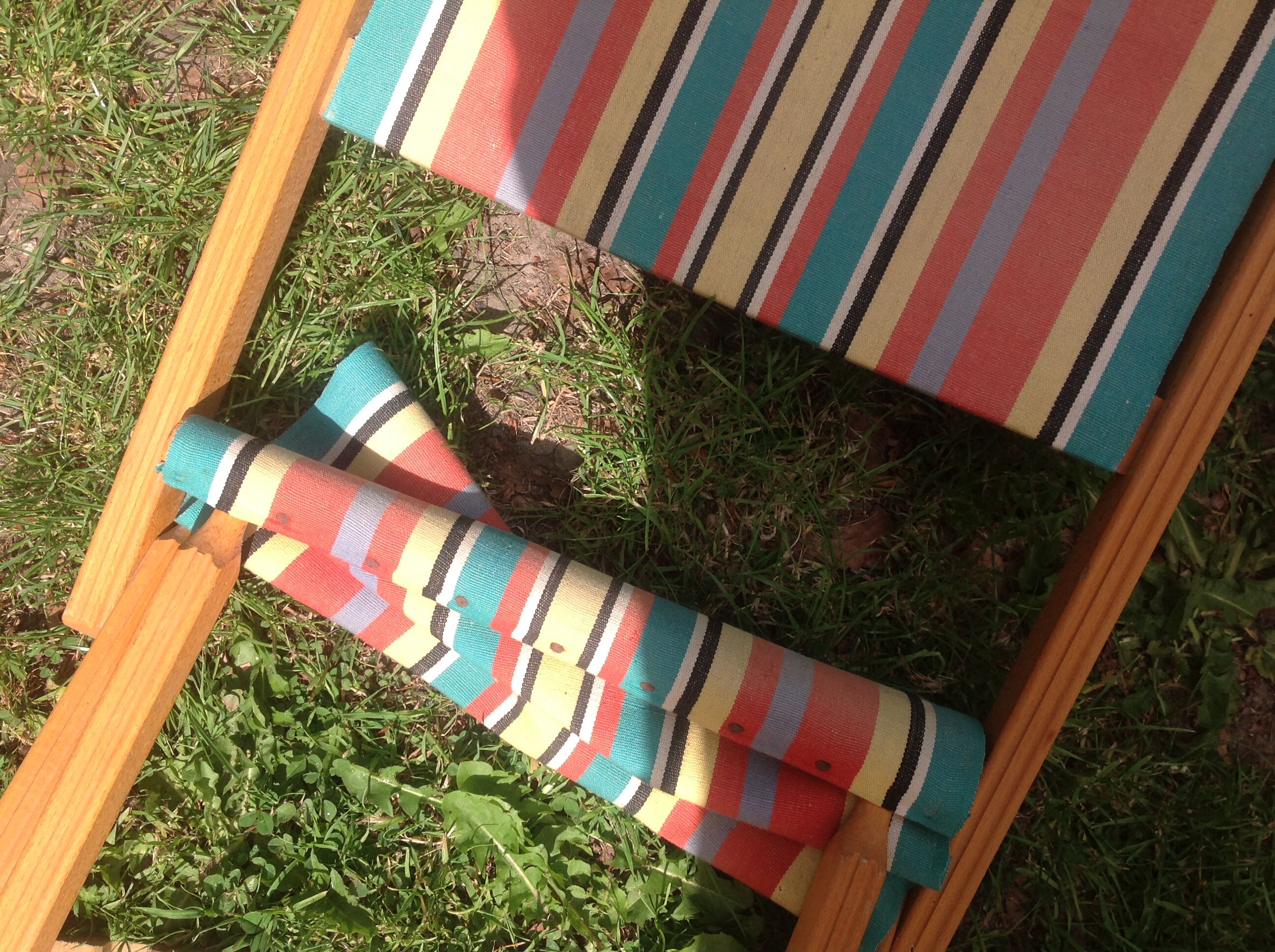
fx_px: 1287
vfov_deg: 40.6
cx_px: 638
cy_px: 476
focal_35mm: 35
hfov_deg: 52.7
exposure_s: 1/1259
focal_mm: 4.28
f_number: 2.4
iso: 50
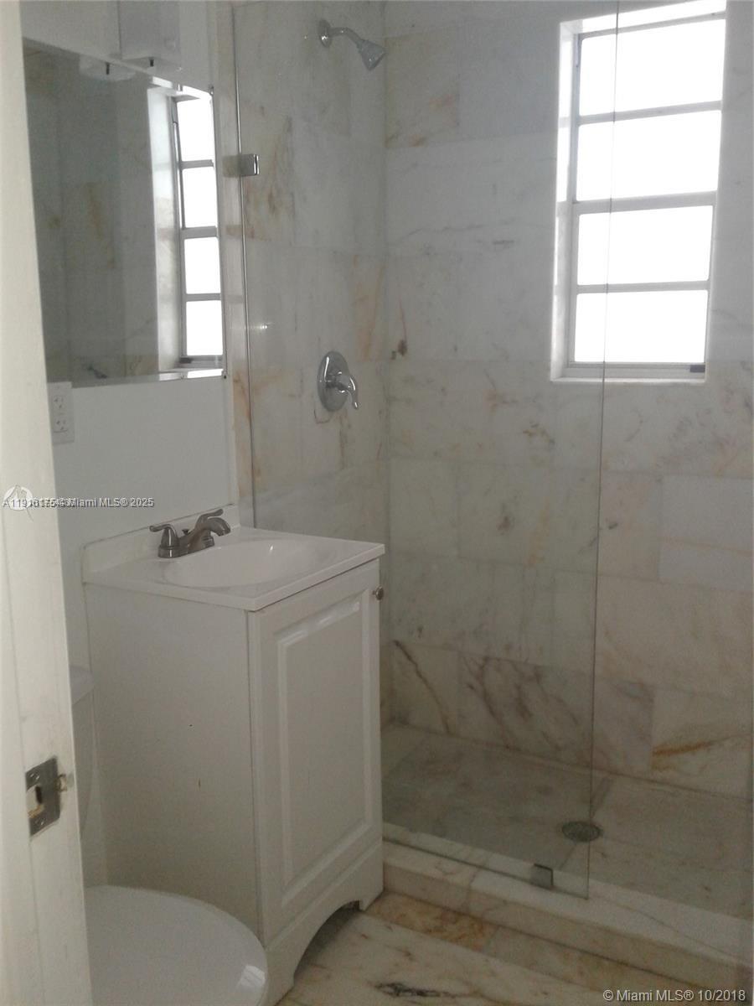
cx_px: 377
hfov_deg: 42.9
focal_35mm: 33
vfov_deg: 55.4
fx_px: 958
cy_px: 503
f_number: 2.2
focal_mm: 3.3
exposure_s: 1/20
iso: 50
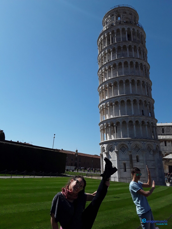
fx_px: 179
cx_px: 86
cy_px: 114
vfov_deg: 65.3
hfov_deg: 51.4
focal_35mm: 27
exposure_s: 1/2849
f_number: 1.9
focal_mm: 2.91
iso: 40
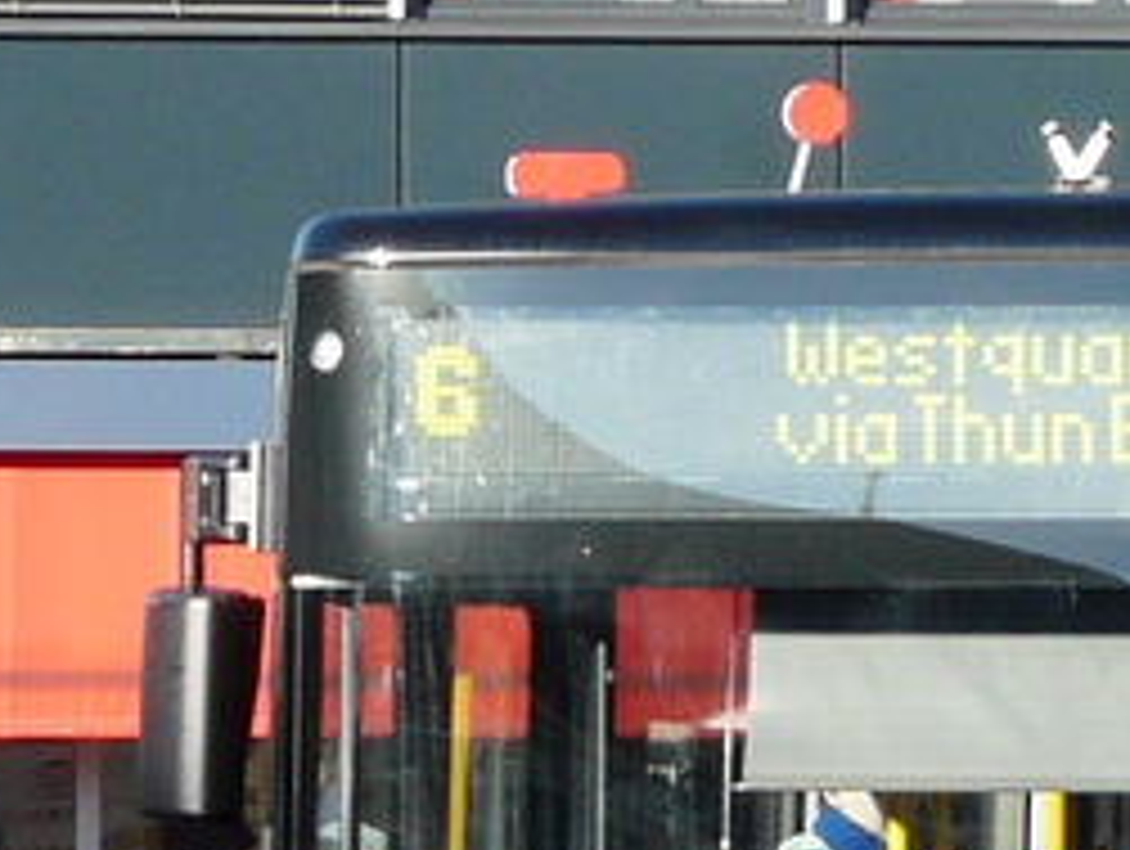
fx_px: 11965
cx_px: 1603
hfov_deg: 5.4
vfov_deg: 4.1
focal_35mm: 366
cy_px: 881
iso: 100
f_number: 5
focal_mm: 15.1
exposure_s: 1/200
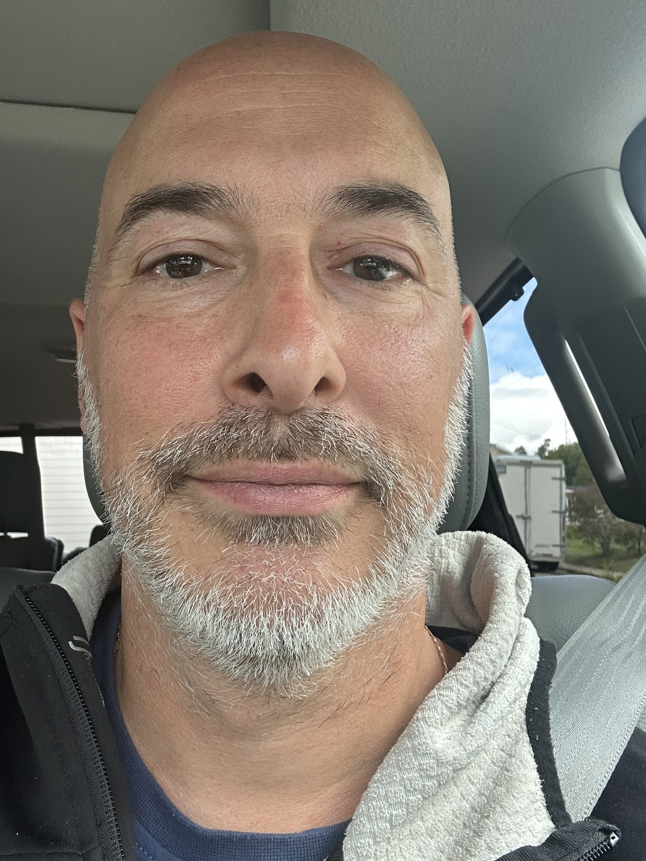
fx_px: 846
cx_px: 284
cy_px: 382
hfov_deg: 41.7
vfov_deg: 53.8
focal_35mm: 34
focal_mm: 2.69
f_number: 1.9
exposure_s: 1/98
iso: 80
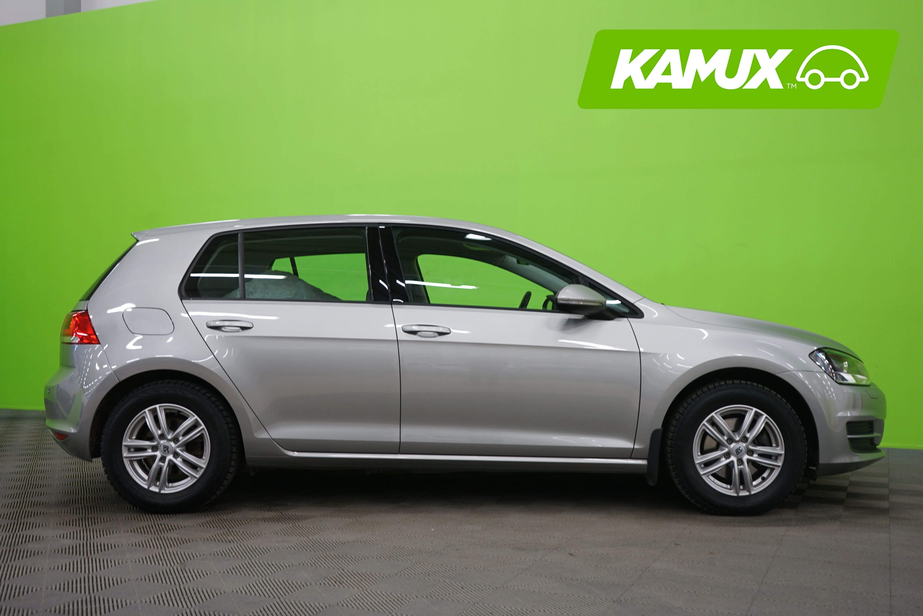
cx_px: 462
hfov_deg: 51.9
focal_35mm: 37
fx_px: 949
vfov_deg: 35.9
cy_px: 308
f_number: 4
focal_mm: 37
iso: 400
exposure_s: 1/13
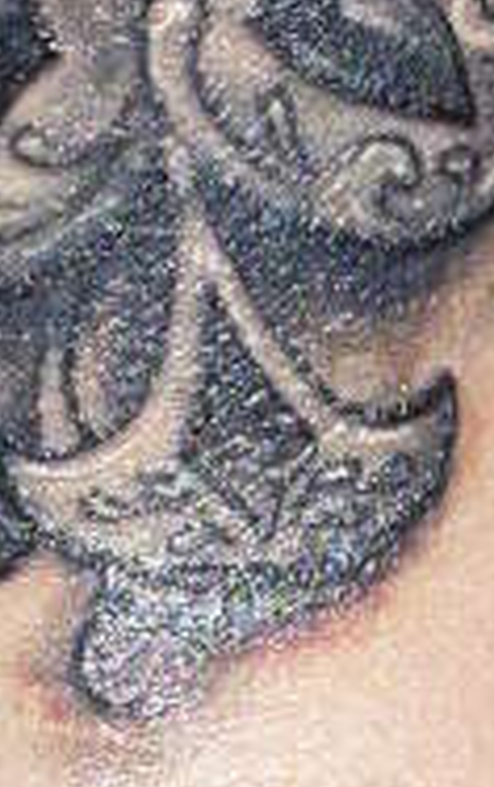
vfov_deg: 12.2
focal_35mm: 171
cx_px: 113
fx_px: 3672
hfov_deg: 7.7
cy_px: 452
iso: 100
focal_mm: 6.3
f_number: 2.8
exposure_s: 1/45
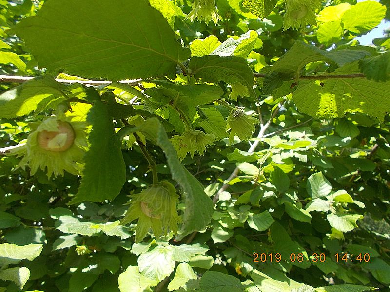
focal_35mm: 26
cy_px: 146
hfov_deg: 67.3
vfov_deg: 53.1
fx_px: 293
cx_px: 195
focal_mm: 4.6
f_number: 3.2
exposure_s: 1/160
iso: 80
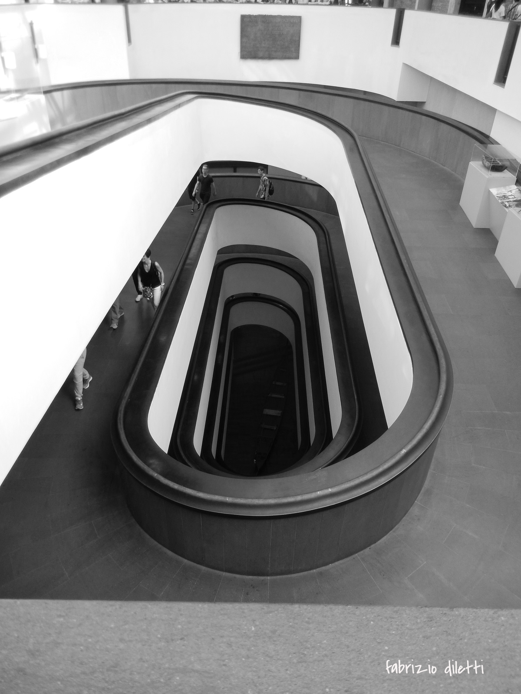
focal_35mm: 25
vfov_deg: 69.4
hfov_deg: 54.9
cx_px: 260
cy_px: 347
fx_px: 502
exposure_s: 1/80
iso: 125
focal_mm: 4.5
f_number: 3.4
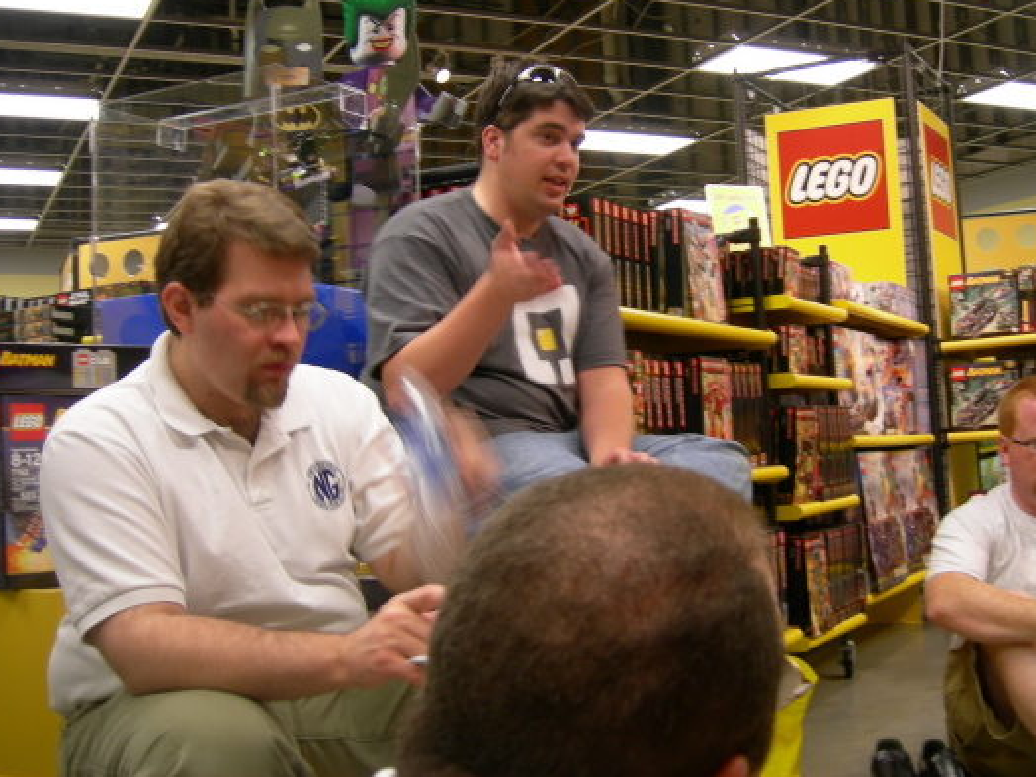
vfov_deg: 32.8
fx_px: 1317
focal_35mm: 44
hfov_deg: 42.8
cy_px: 304
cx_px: 609
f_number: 2.7
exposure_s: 1/7.8
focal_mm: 7.5
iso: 64
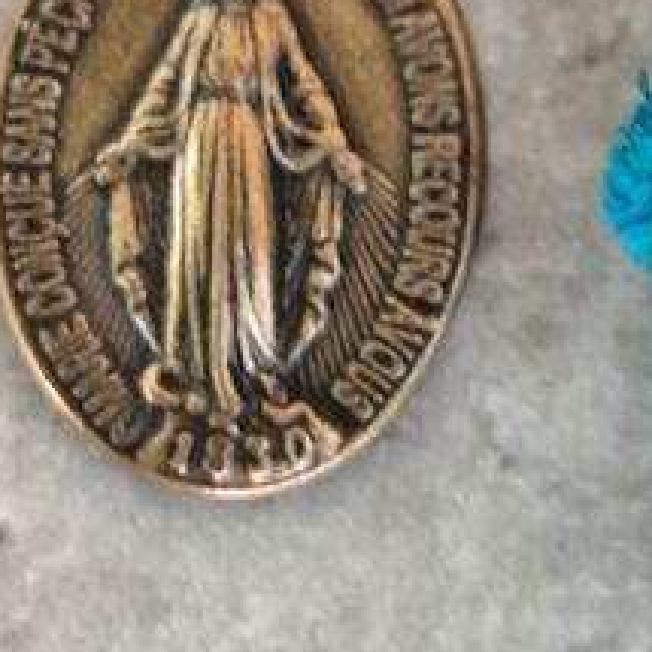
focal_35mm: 153
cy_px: 149
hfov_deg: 11.4
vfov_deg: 11.4
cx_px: 249
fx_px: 3260
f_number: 1.65
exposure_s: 1/25
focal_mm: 6.19
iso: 400
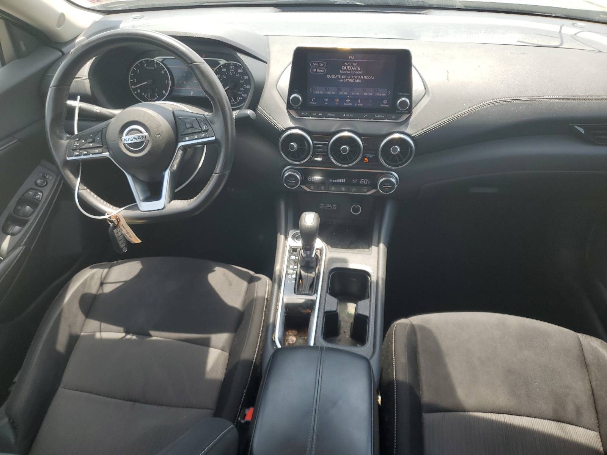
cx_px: 304
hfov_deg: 67.3
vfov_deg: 53.1
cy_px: 228
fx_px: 456
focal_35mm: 26
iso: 50
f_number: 1.5
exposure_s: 1/370
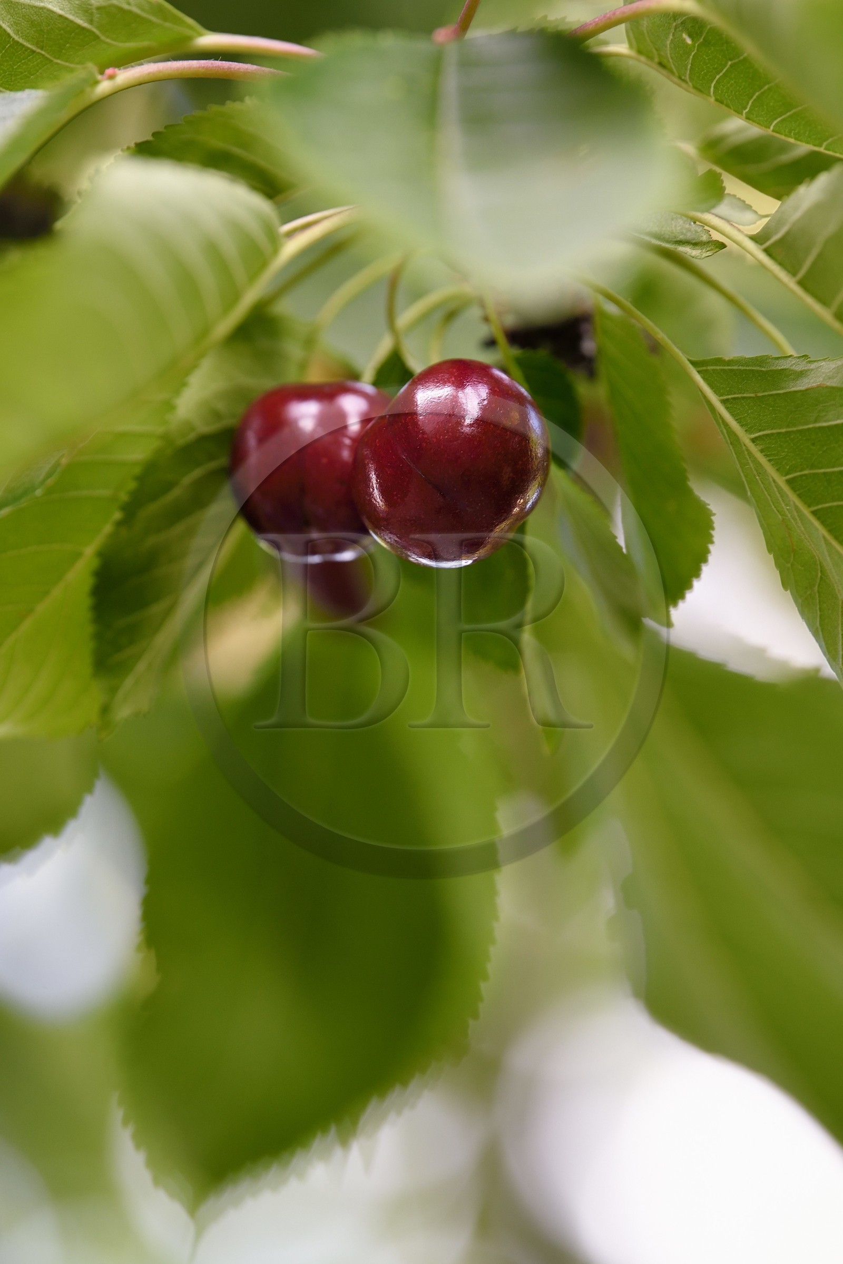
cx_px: 422
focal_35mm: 200
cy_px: 632
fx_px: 7022
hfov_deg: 6.9
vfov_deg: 10.3
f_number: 5
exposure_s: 1/80
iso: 400
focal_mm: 200
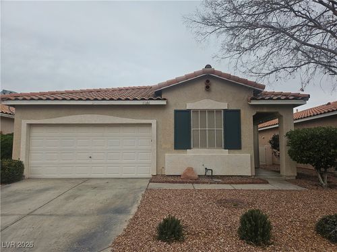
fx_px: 234
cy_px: 126
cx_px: 168
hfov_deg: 71.6
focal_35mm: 24
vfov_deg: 56.8
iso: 50
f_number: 1.8
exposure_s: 1/2222
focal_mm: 5
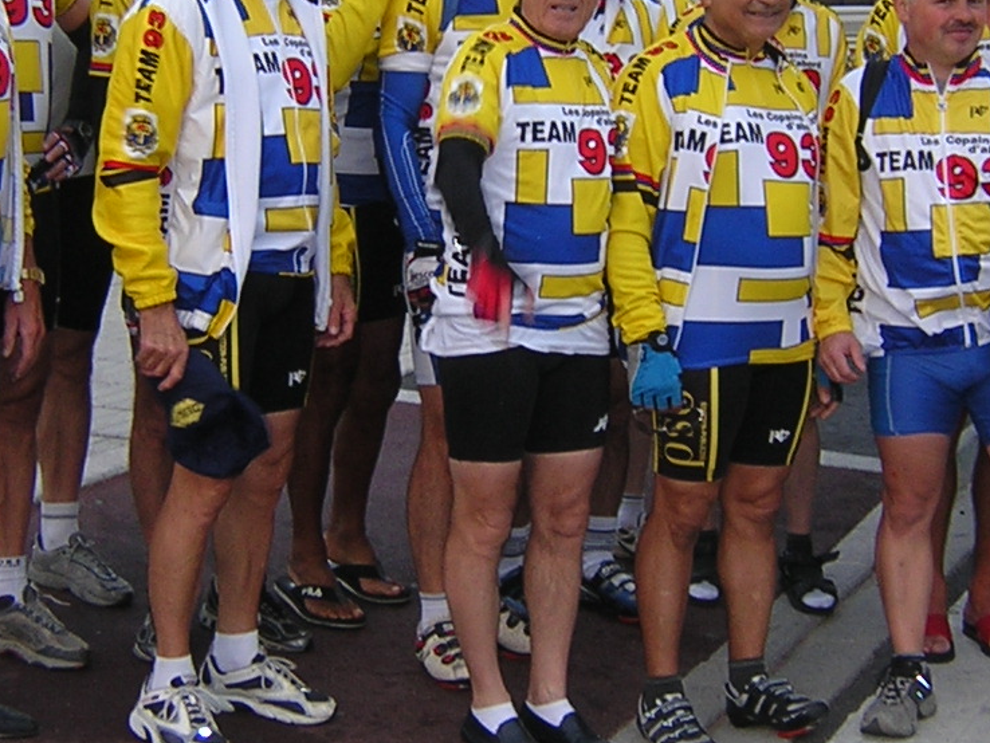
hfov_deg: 25.0
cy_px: 144
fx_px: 2231
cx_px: 499
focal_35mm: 78
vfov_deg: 18.7
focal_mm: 4.7
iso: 104
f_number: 2.6
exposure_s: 1/30
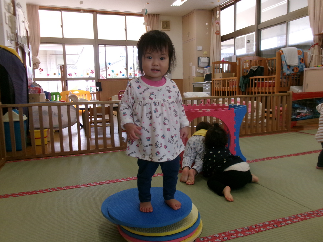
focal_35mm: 28
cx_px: 162
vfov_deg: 49.7
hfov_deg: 63.4
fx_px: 261
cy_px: 121
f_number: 3.9
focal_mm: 5.1
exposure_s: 1/125
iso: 253
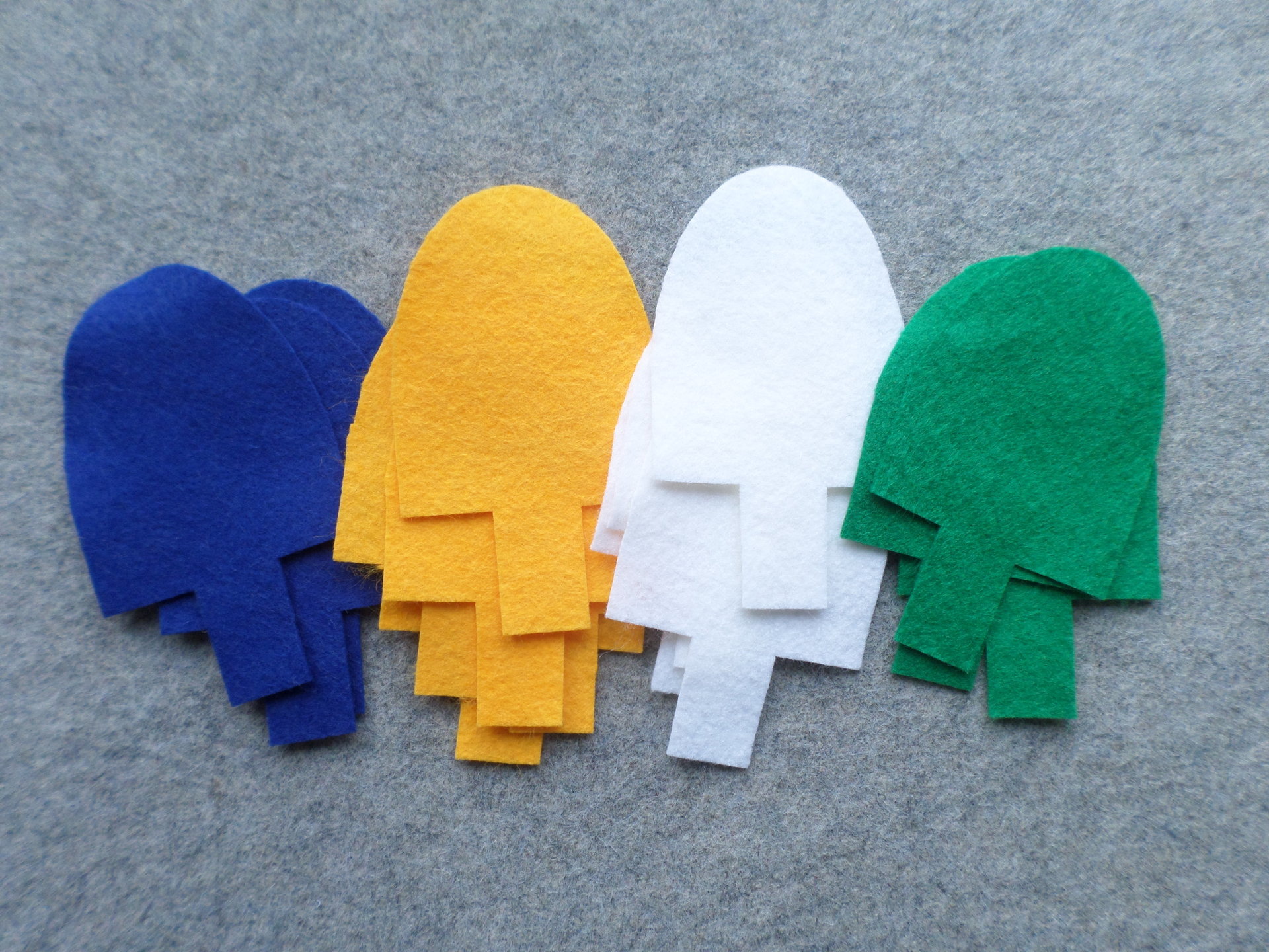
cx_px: 634
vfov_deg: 54.9
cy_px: 476
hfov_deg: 69.4
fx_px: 916
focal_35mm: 25
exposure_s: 1/60
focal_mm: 4.5
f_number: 2.5
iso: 80
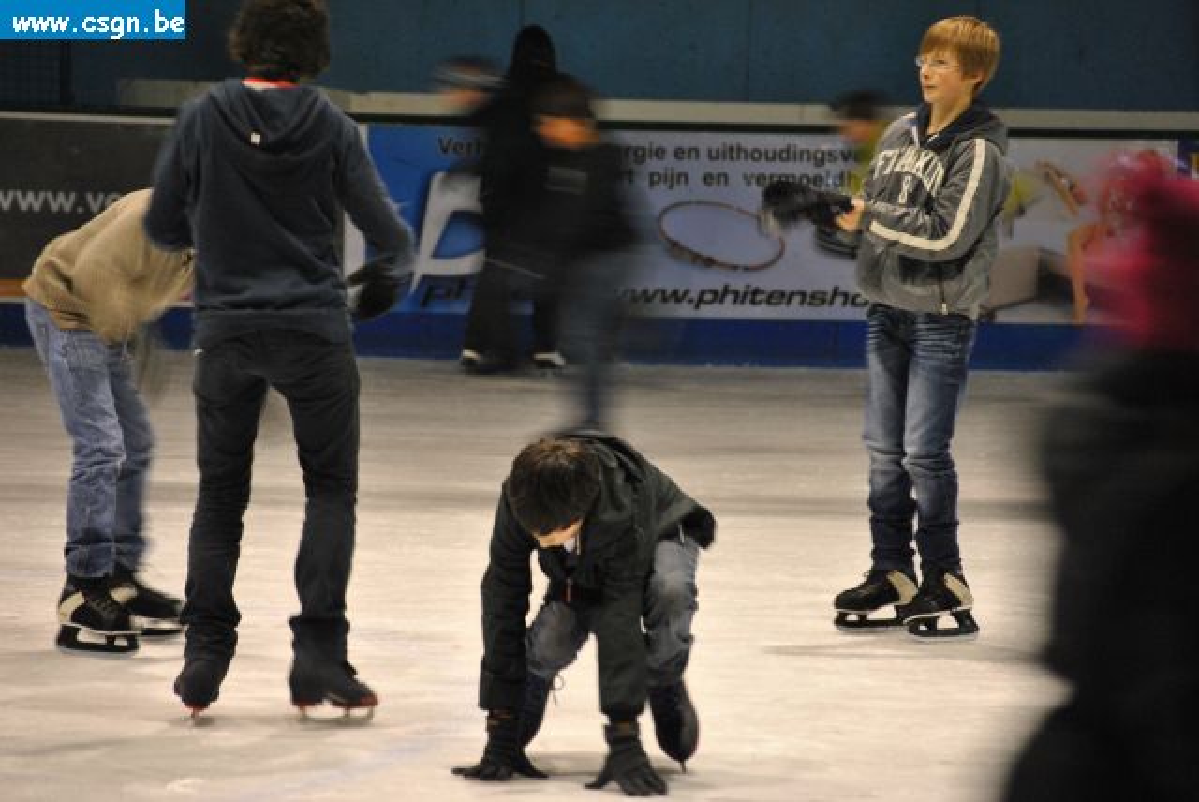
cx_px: 600
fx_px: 6000
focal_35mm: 180
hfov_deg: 11.4
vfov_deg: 7.6
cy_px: 401
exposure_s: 1/20
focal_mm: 120
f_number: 4.8
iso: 800
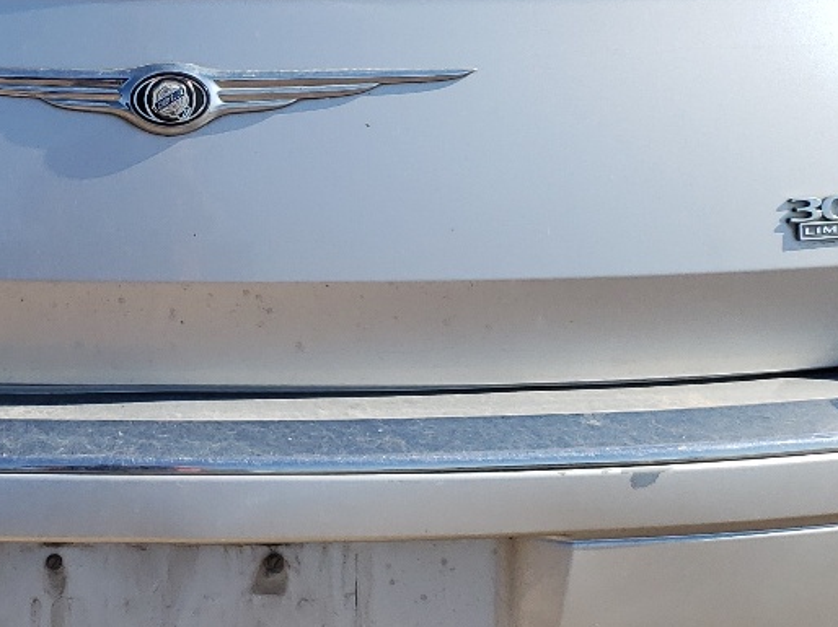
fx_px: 1960
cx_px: 130
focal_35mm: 81
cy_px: 191
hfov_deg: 23.7
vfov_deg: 18.1
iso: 50
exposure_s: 1/2500
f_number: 1.5
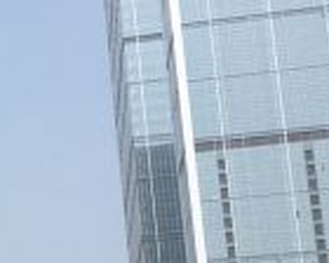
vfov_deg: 10.6
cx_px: -261
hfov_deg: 12.4
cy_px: 335
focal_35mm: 142
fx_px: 1383
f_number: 2.2
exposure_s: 1/1570
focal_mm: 4.15
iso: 25
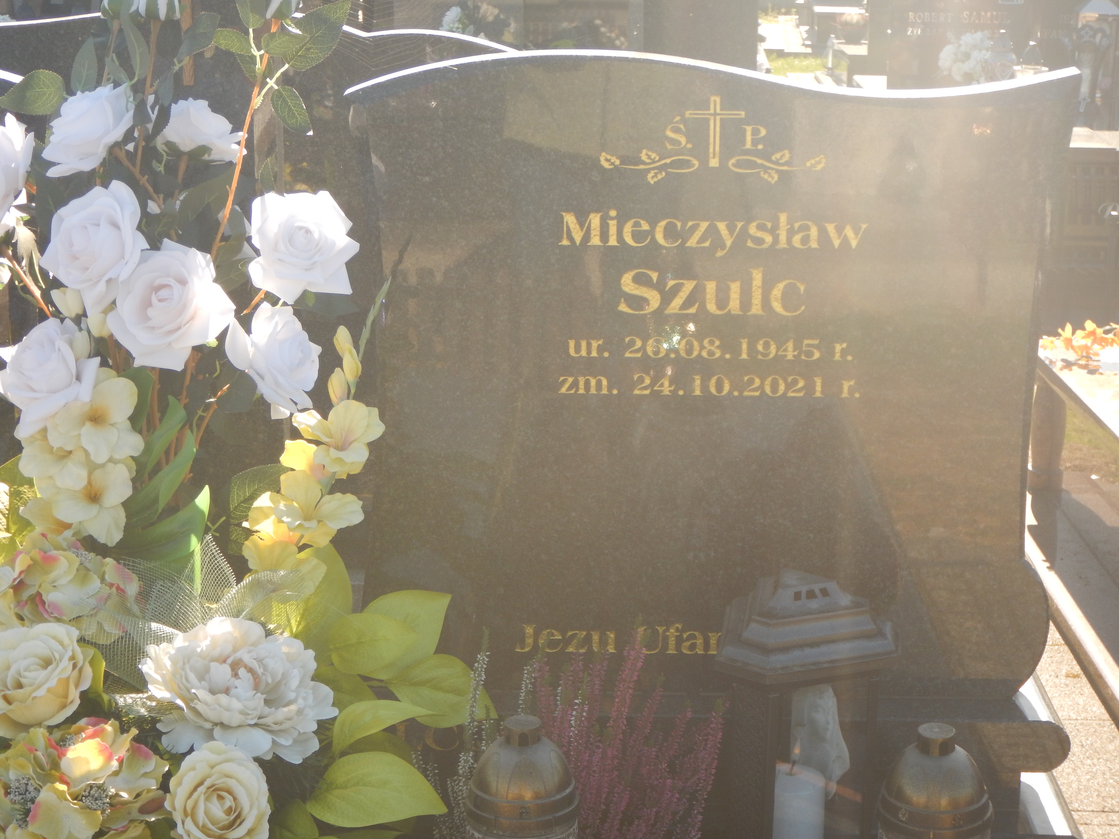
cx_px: 560
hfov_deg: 29.0
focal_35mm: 67
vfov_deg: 21.9
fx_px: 2166
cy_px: 420
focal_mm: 12
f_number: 4.5
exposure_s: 1/200
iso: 125
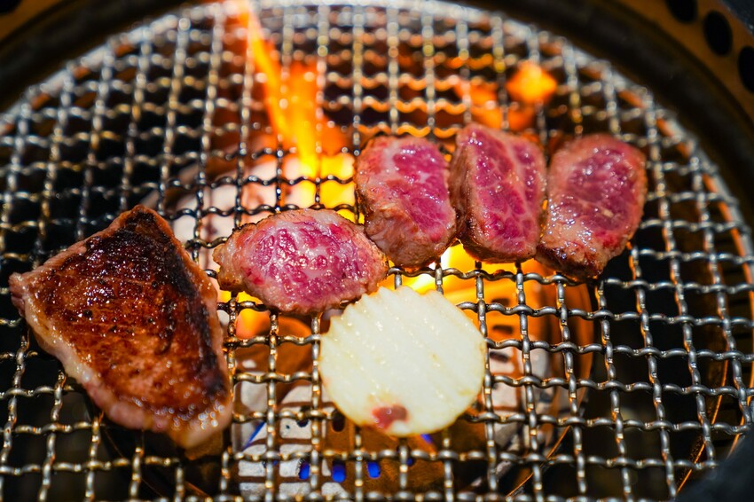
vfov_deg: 19.4
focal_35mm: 70
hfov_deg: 28.9
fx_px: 1465
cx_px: 377
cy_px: 251
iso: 640
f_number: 2.8
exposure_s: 1/80
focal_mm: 70
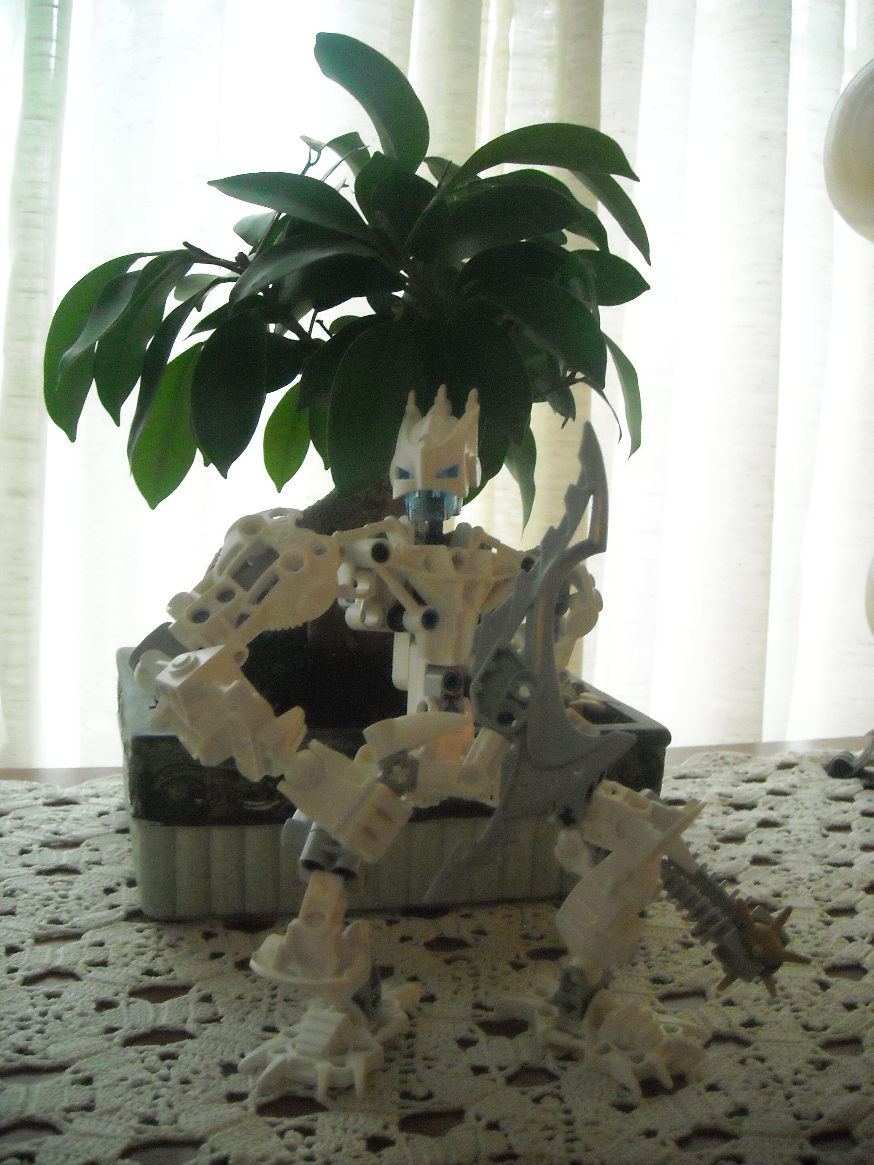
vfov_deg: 52.6
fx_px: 1178
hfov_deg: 40.7
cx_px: 437
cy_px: 582
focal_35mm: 35
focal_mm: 5.7
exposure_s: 1/45
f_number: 2.8
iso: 800
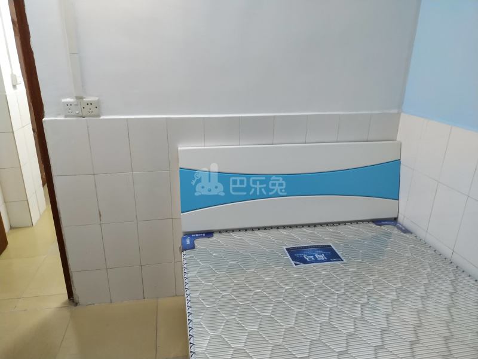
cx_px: 239
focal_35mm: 24
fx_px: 331
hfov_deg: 71.6
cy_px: 180
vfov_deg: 56.8
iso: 400
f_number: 1.9
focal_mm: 3.94
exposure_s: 1/20
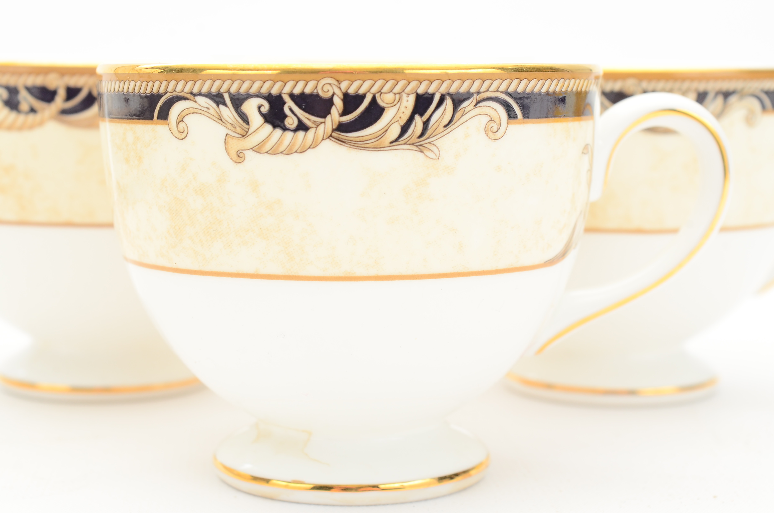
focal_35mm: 78
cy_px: 256
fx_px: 1674
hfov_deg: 26.0
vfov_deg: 17.4
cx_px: 387
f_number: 11
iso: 250
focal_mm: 52
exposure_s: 1/80
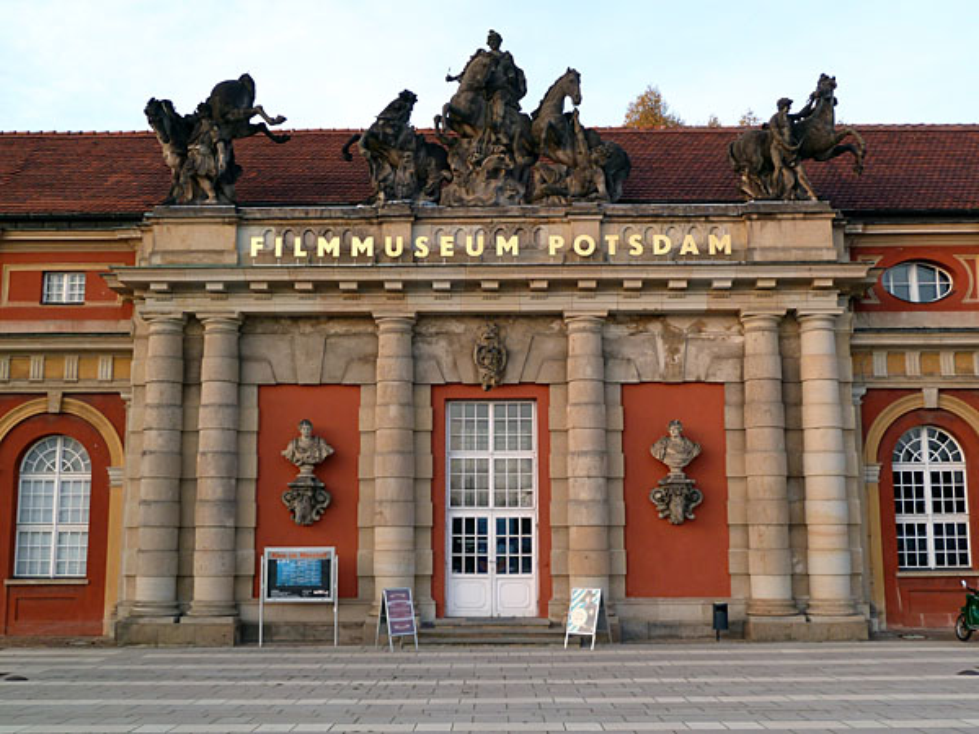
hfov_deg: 46.8
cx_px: 490
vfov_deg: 36.0
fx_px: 1131
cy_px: 367
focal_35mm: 40
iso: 80
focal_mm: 6.5
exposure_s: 1/30
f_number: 3.6
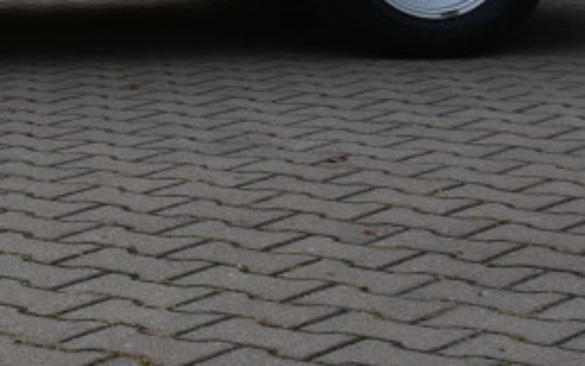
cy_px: -269
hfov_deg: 13.4
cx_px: -236
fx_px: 2377
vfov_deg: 8.5
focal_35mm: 149
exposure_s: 1/80
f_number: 10
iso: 200
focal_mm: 26
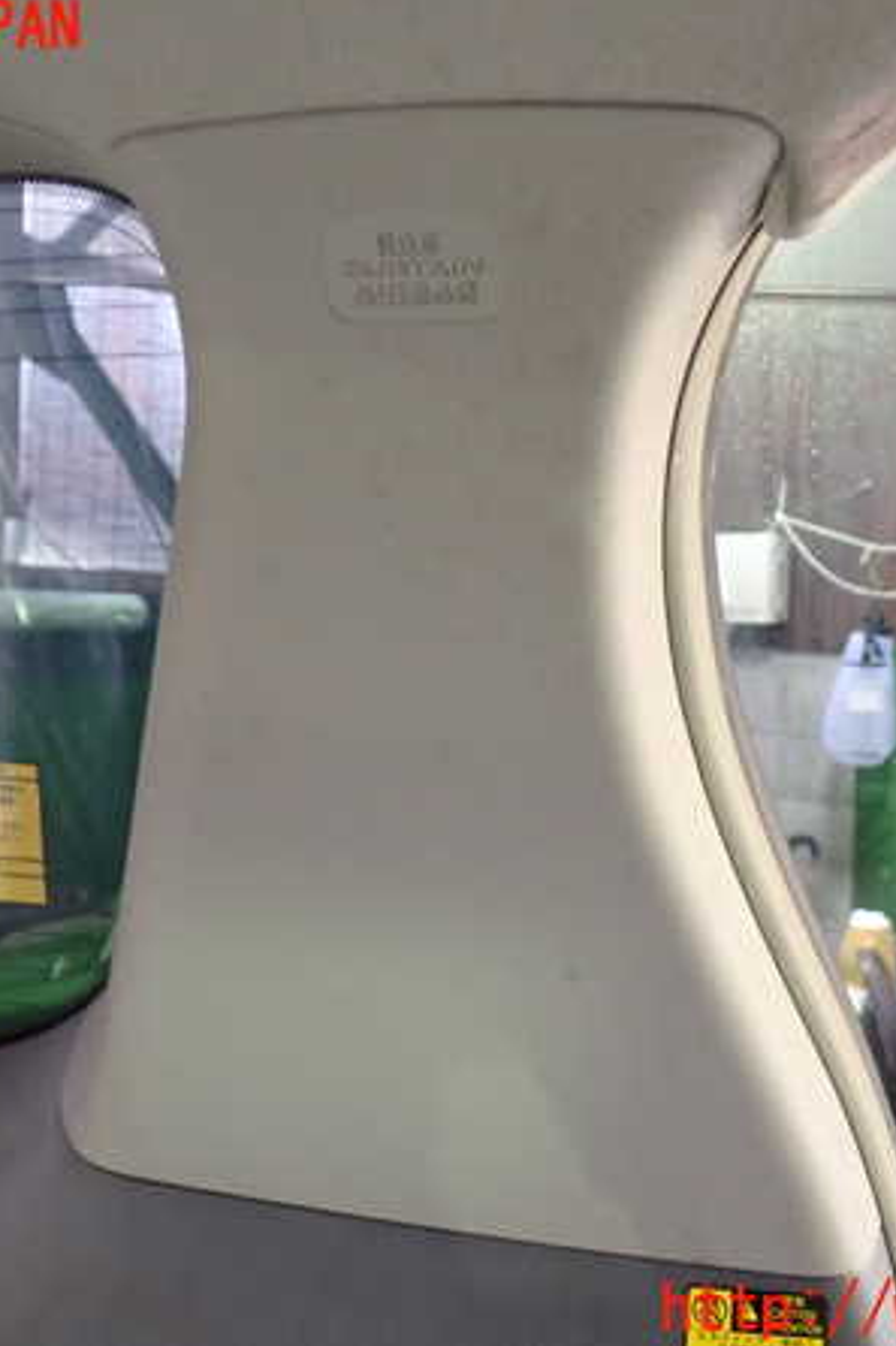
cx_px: 437
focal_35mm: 42
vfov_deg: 46.4
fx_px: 1569
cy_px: 670
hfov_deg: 31.9
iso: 800
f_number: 2.3
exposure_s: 1/15
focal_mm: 5.4
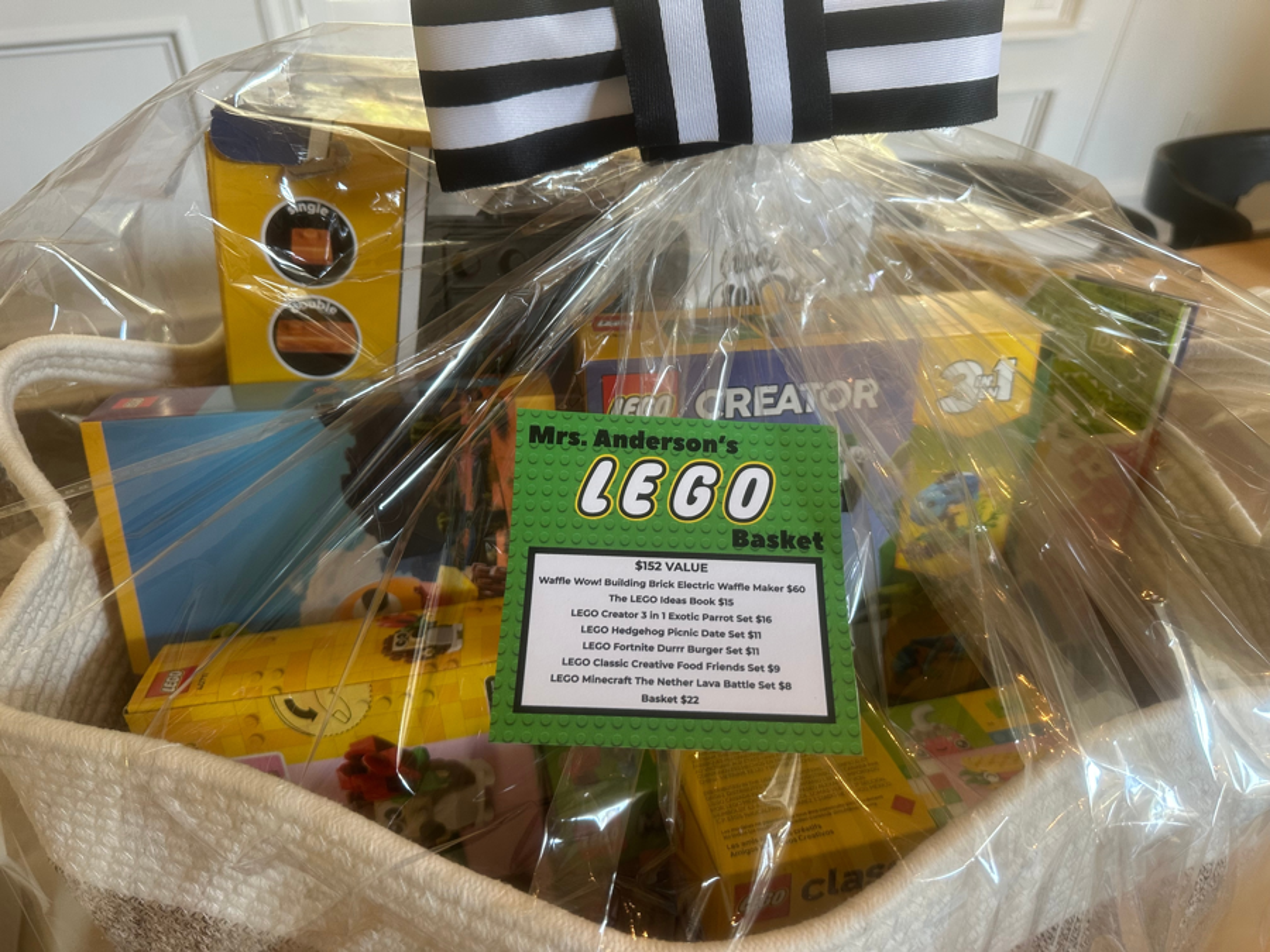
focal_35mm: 24
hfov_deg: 71.6
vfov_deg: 56.8
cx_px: 635
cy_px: 476
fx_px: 881
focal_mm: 6.86
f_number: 1.78
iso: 250
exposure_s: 1/60
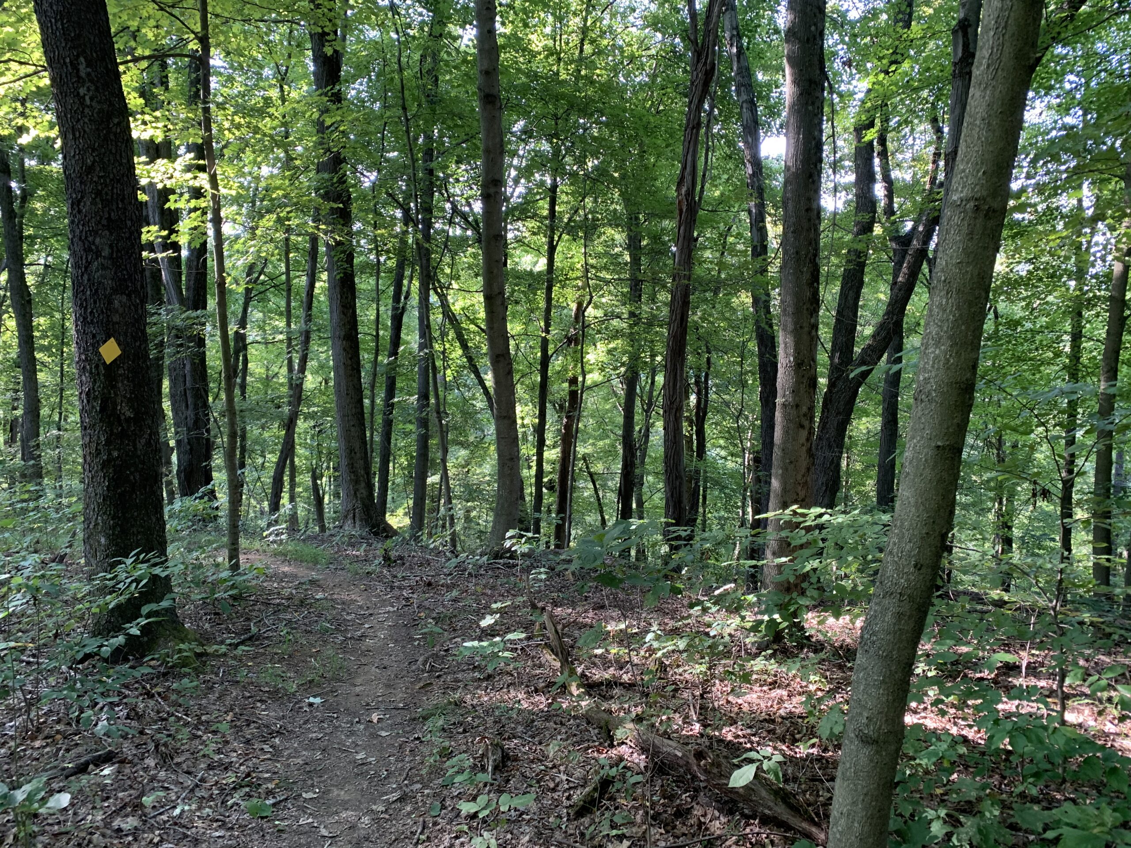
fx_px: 849
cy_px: 424
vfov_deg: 53.1
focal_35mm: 26
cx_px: 566
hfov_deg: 67.3
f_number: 1.8
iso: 100
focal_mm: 4.25
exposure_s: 1/60
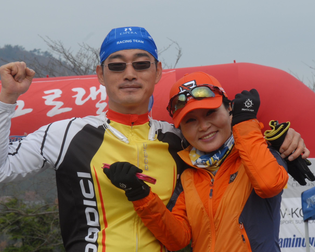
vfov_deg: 7.7
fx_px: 1863
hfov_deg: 9.7
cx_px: 175
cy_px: 132
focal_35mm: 200
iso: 200
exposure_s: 1/100
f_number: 16
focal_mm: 85
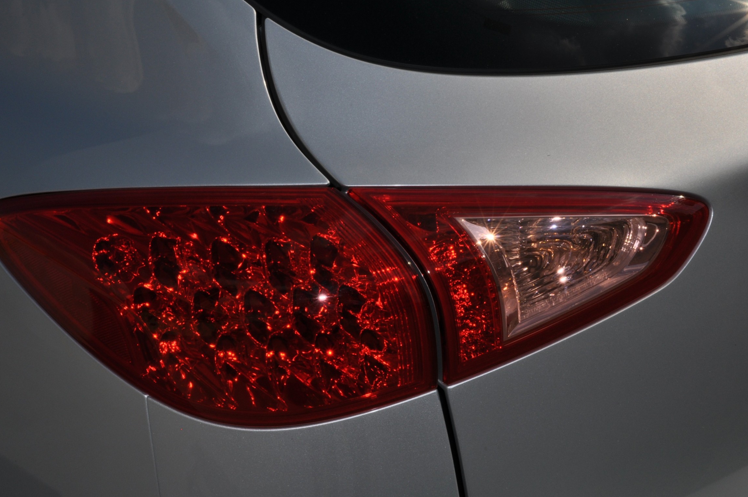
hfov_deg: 40.4
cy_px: 252
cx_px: 347
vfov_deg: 27.5
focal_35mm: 49
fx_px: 1017
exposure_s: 1/200
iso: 200
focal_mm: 30
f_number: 25
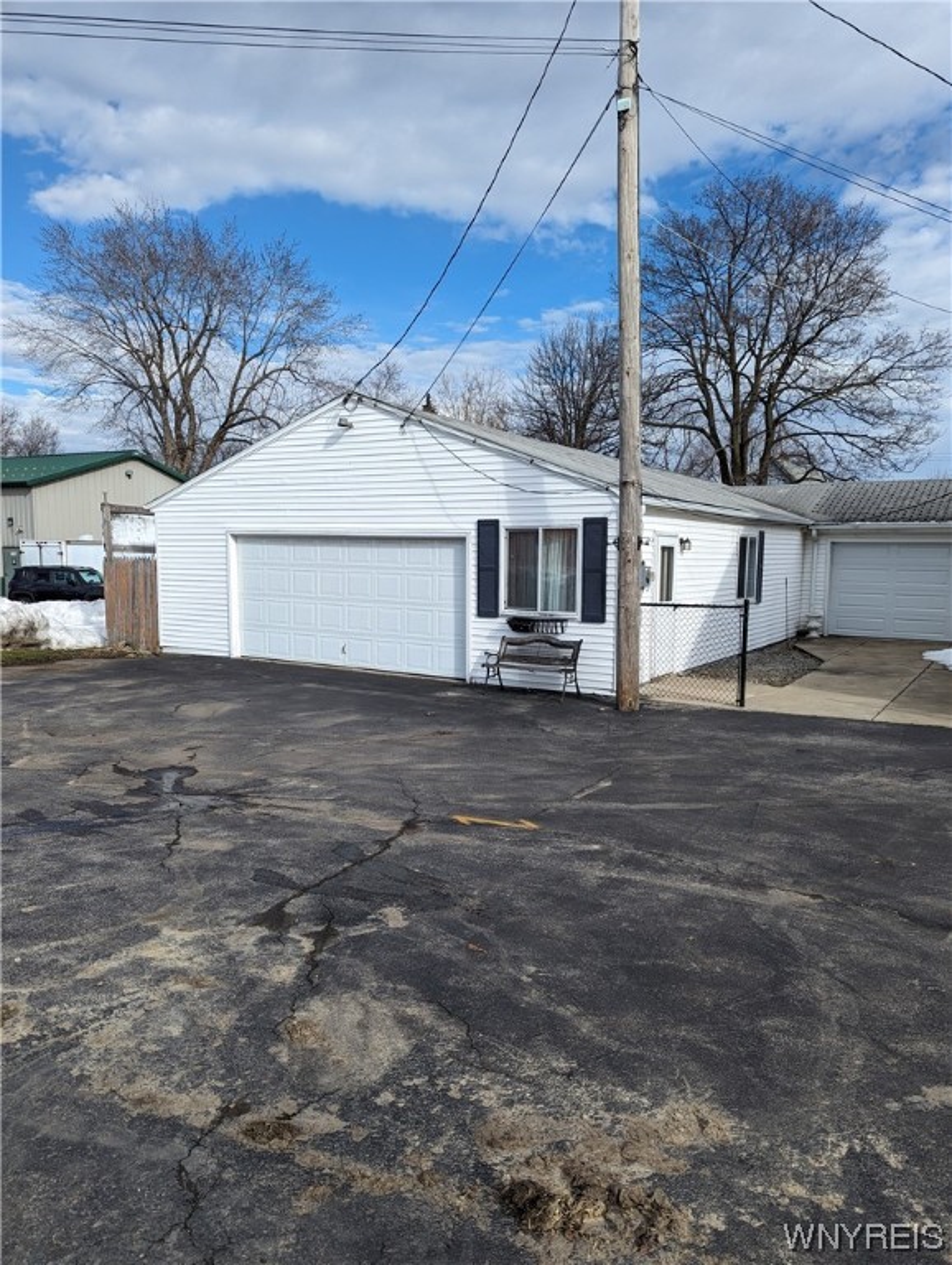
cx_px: 476
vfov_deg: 71.5
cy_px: 632
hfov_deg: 56.9
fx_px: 878
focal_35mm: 24
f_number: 1.85
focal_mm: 6.81
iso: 50
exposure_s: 1/2058
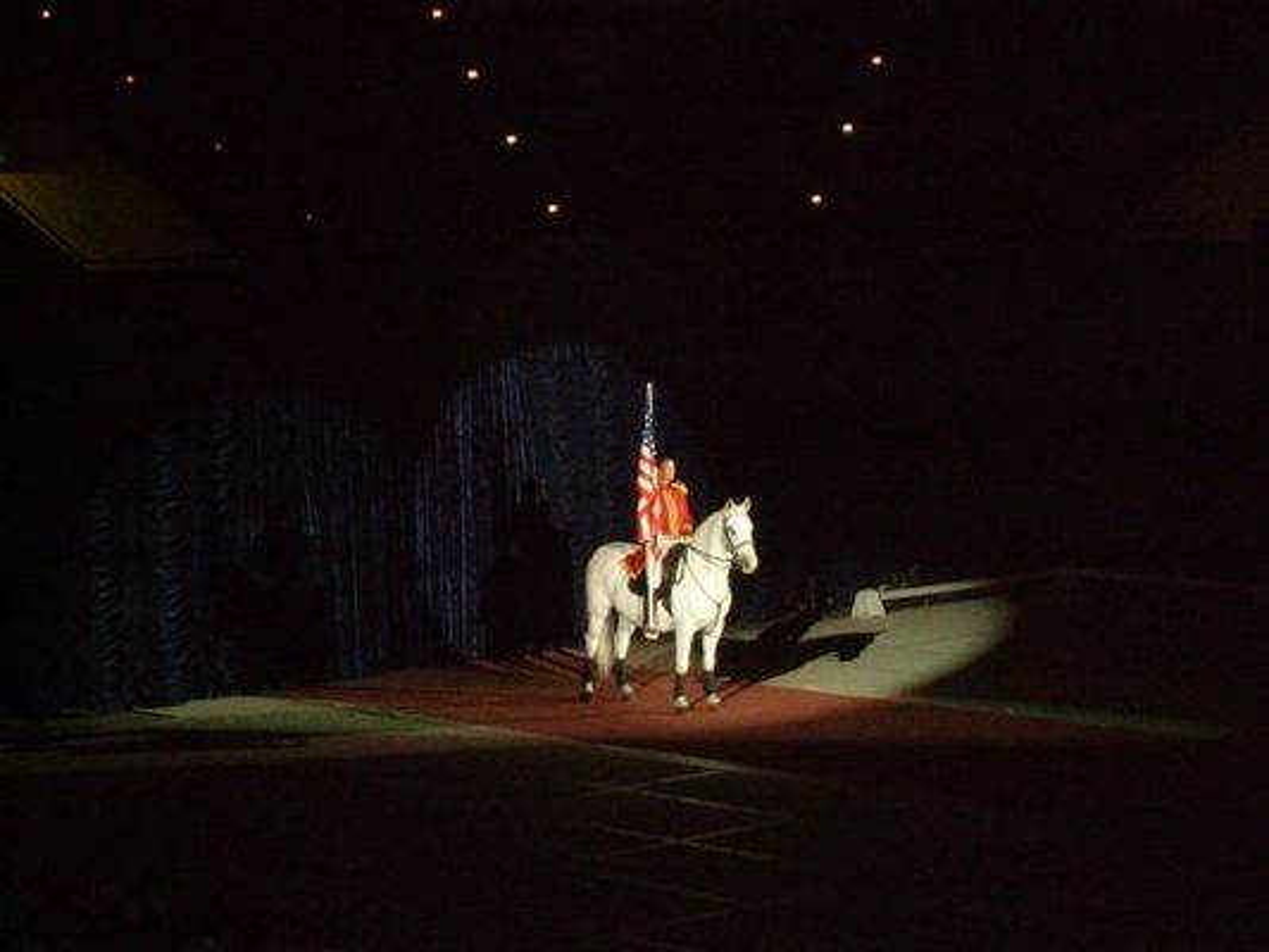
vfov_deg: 14.0
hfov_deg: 18.5
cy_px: 476
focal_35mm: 106
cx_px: 634
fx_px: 3887
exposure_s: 1/90
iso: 400
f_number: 4.9
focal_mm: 17.4
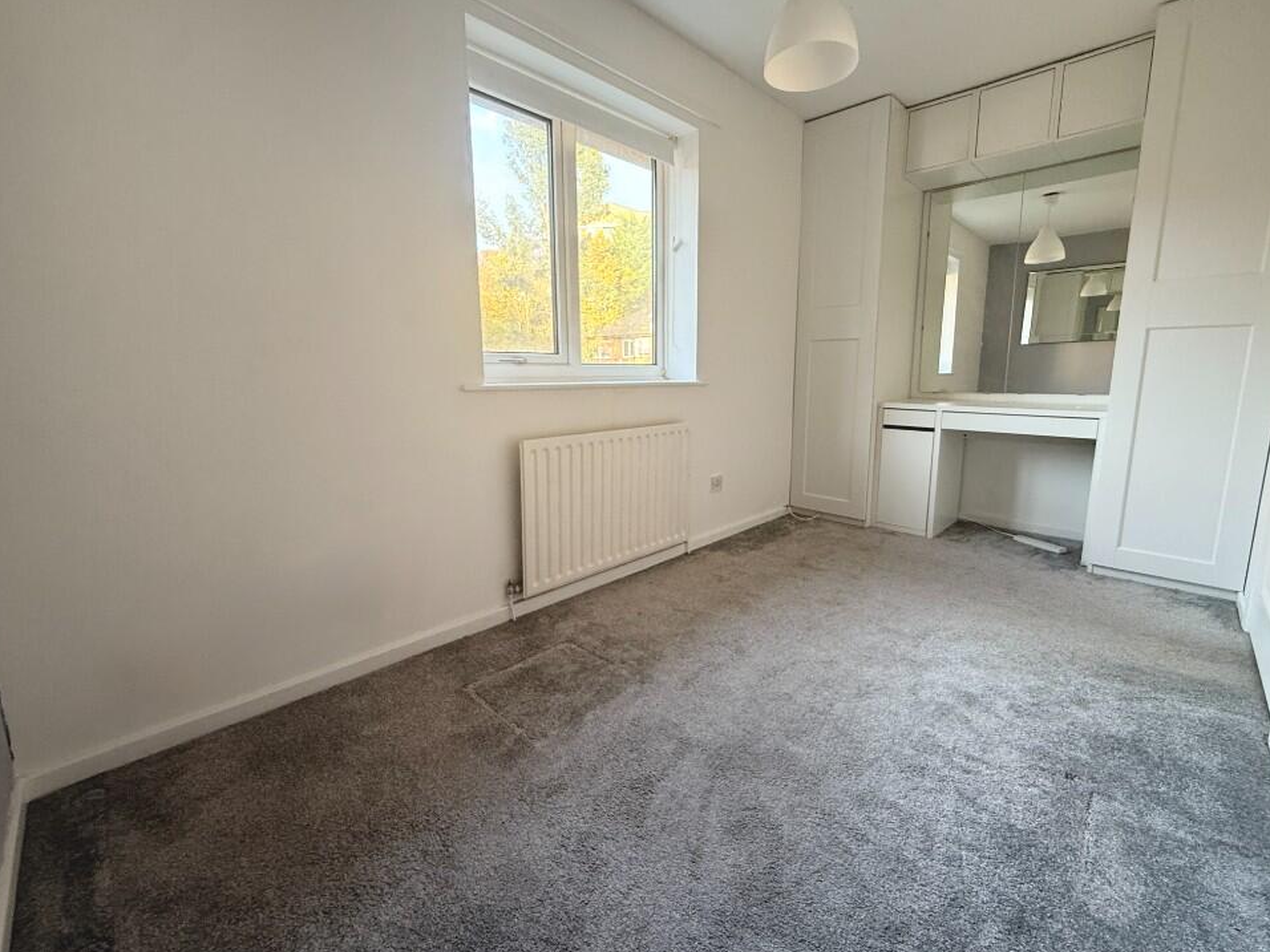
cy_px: 459
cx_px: 667
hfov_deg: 98.1
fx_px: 550
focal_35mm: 15
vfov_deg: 81.7
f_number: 2.2
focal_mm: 2.22
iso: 200
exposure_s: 1/30
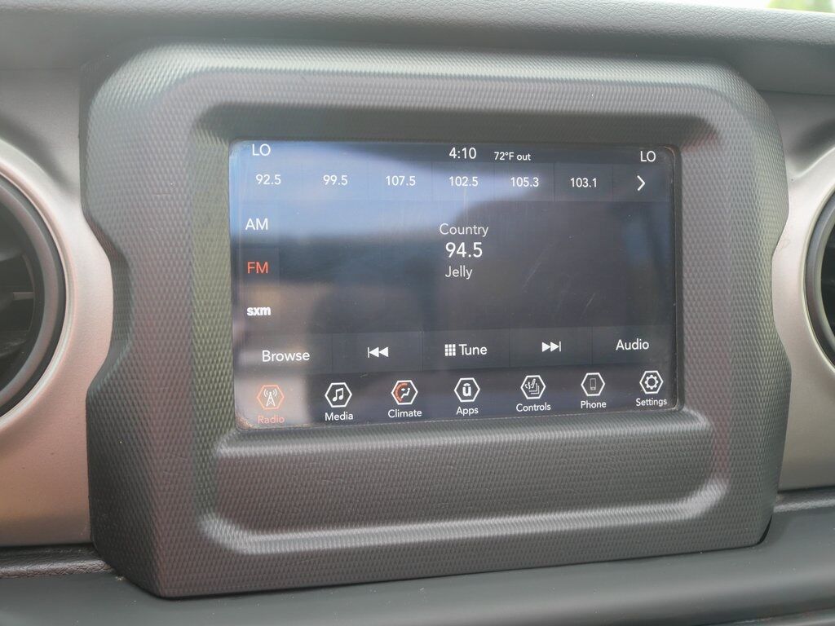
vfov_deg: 31.5
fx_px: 1110
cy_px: 313
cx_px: 418
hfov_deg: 41.2
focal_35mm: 46
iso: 250
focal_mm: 23
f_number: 4.9
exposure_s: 1/60
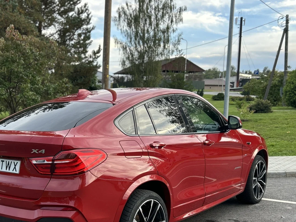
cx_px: 90
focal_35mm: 46
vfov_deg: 31.1
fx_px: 393
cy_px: 160
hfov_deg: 40.5
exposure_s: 1/263
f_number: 1.5
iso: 50
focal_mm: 5.7
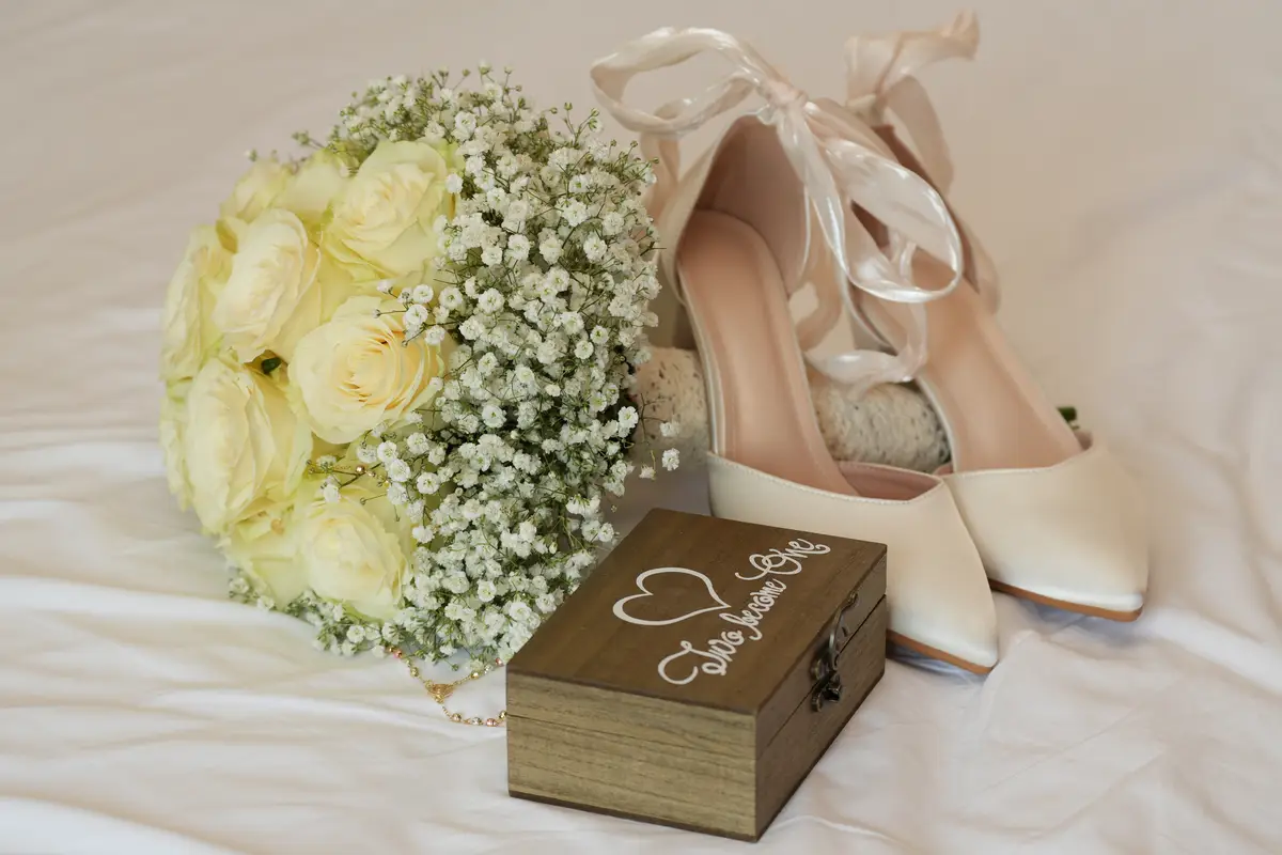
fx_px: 3739
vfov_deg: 13.0
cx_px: 641
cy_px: 428
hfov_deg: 19.5
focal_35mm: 105
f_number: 4
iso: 160
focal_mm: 70
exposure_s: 1/160
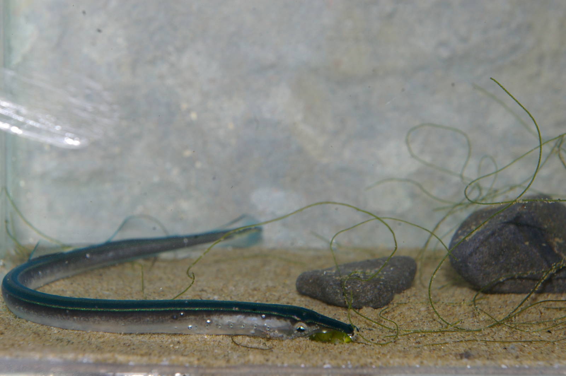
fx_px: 1296
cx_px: 283
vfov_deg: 16.5
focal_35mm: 82
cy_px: 188
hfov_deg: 24.6
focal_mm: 55
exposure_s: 1/60
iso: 400
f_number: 16
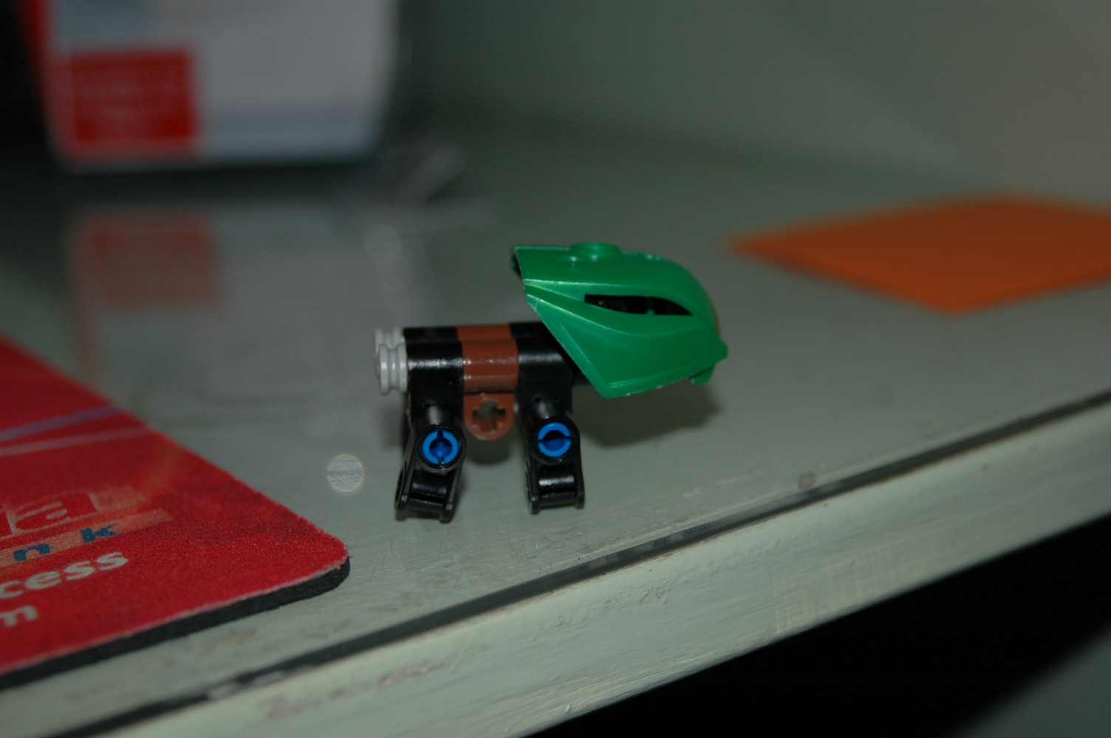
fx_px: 1850
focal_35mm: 60
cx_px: 556
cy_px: 369
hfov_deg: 33.4
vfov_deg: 22.6
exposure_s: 1/60
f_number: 4
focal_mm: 40
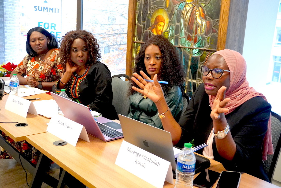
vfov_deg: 35.5
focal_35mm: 38
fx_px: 293
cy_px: 94
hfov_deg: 51.3
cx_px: 140
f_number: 4.5
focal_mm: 25
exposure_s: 1/160
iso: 3200
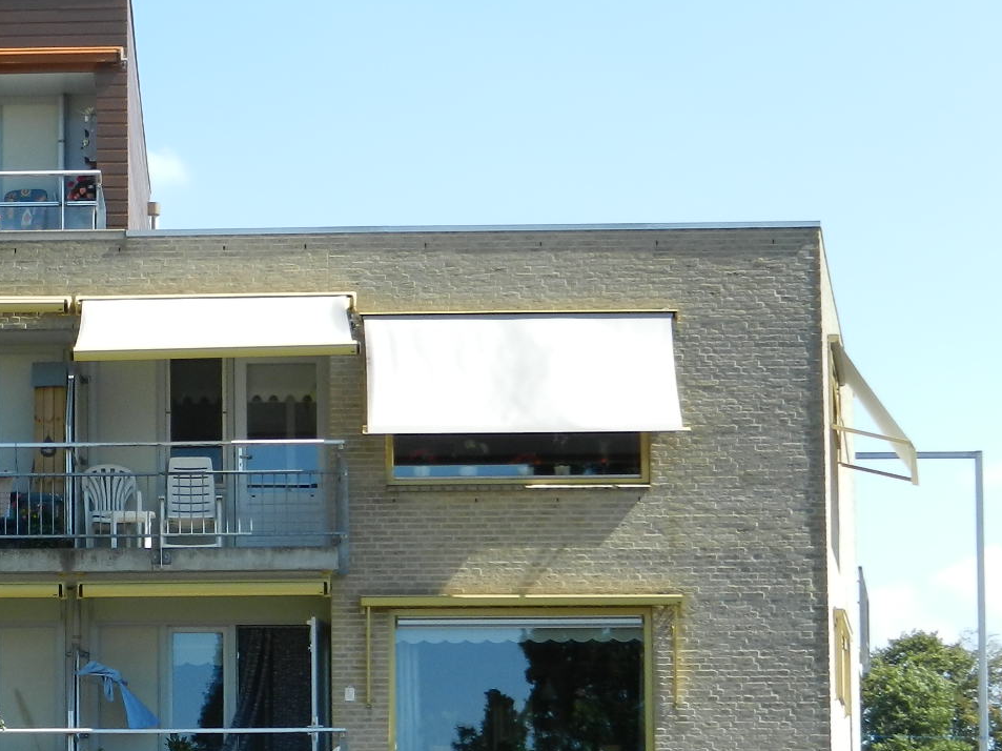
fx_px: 3733
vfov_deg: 11.4
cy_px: 669
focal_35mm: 129
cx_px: 29
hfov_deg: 15.1
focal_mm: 10.9
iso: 160
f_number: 4.5
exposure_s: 1/500
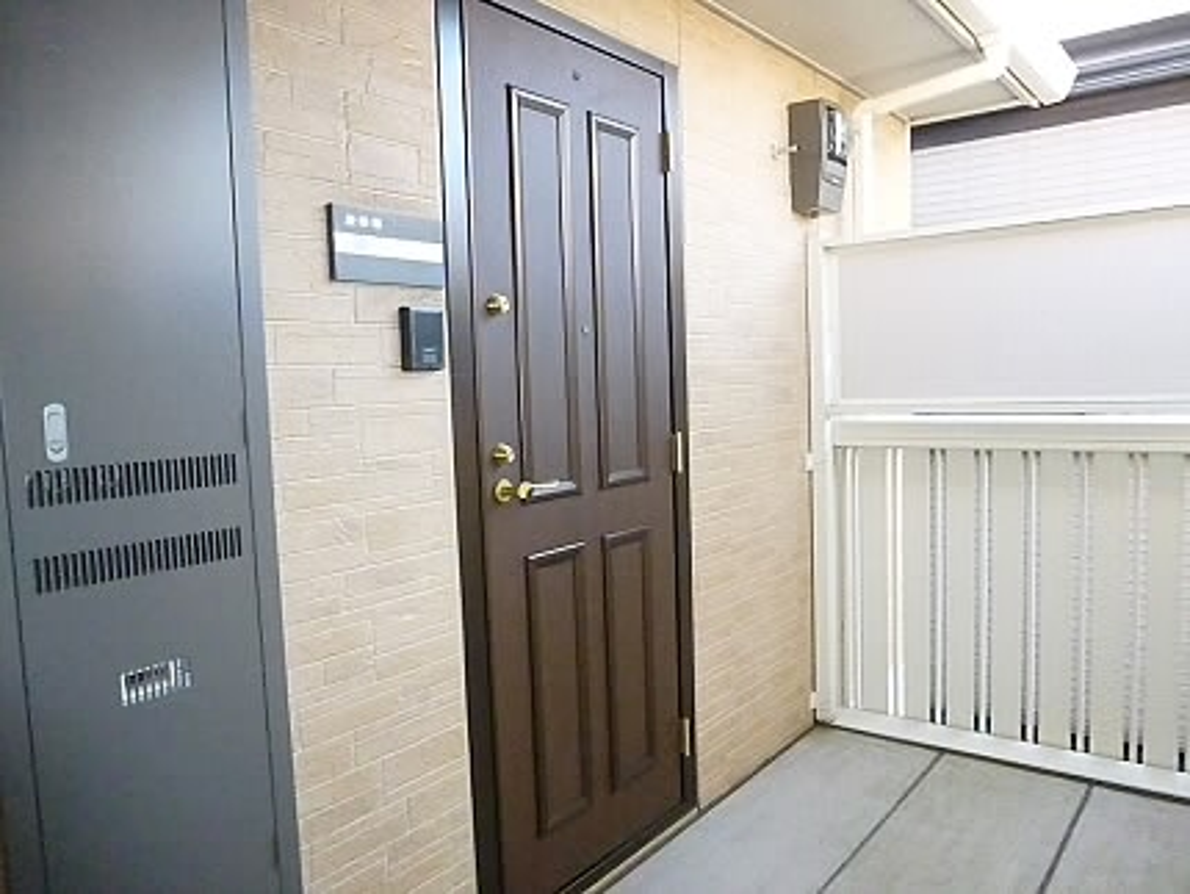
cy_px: 447
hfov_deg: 69.4
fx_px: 860
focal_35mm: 25
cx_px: 595
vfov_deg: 54.9
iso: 1600
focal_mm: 4.5
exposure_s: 1/640
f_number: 3.1
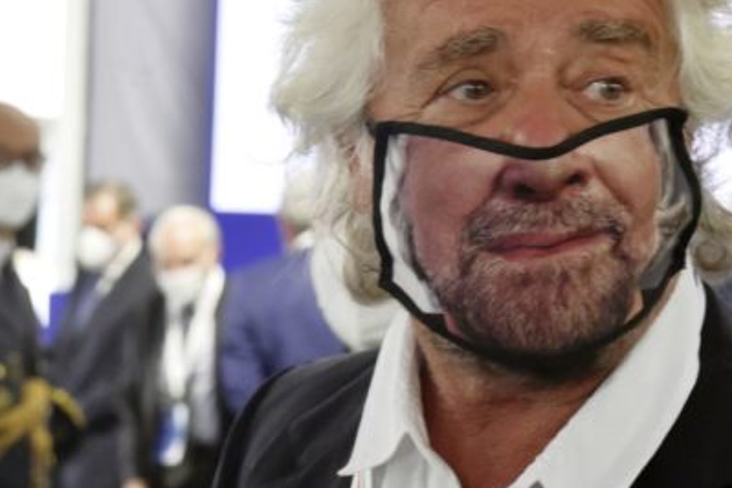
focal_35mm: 122
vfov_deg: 11.2
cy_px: 216
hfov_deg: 16.8
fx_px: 2480
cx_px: 426
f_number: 9
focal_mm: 70
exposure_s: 1/125
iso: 4000
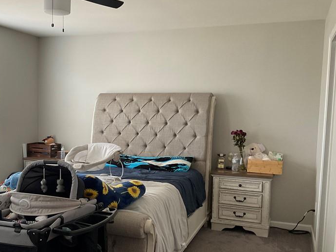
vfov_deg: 33.5
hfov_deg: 43.2
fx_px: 417
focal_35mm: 43
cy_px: 150
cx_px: 109
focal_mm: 3
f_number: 1.8
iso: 64
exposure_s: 1/50
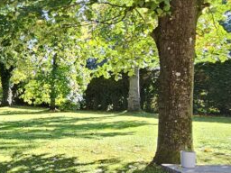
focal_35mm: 52
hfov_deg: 29.6
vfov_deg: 27.8
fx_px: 347
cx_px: -69
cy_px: 123
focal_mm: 2.2
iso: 50
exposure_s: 1/212
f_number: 2.2
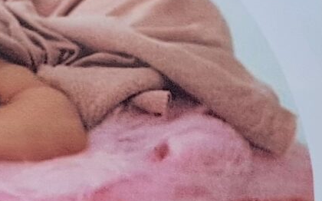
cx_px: 70
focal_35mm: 168
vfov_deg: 7.8
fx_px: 1474
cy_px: 76
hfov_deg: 12.4
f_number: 1.7
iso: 40
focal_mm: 4.2
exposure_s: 1/50
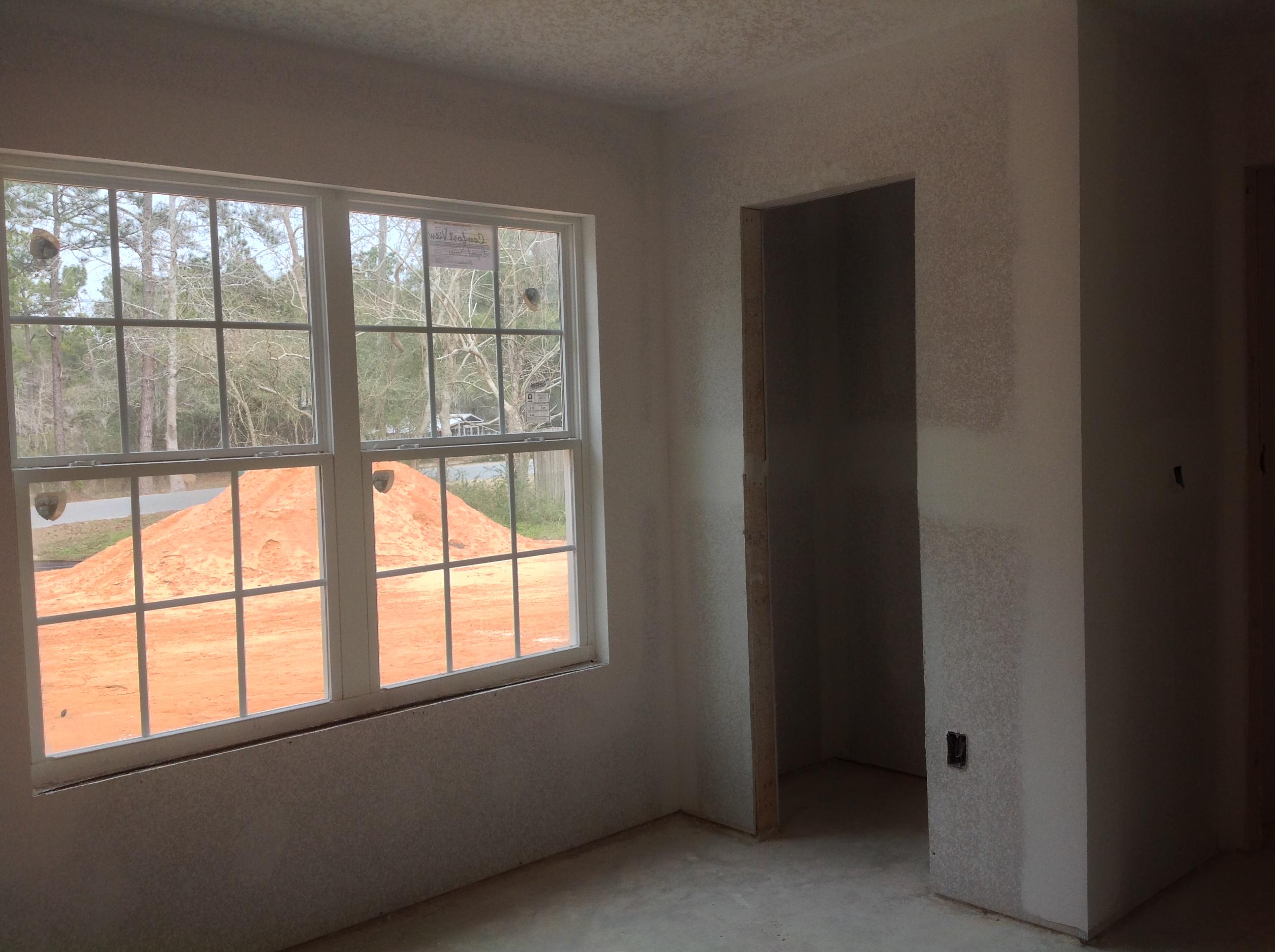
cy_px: 476
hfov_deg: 52.7
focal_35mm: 35
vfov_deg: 40.6
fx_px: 1287
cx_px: 638
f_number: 2.4
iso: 50
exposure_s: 1/204
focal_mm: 4.28
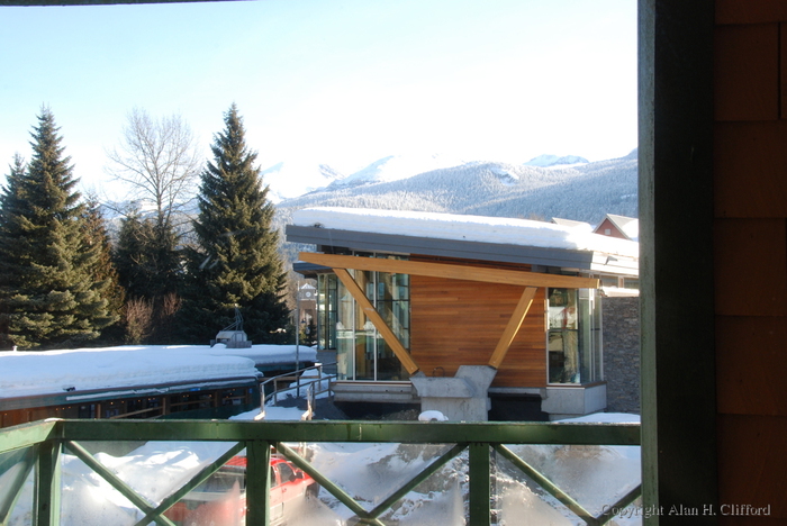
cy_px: 263
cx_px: 394
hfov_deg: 42.3
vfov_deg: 29.0
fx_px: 1017
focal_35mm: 46
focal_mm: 31
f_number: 18
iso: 250
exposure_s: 1/25
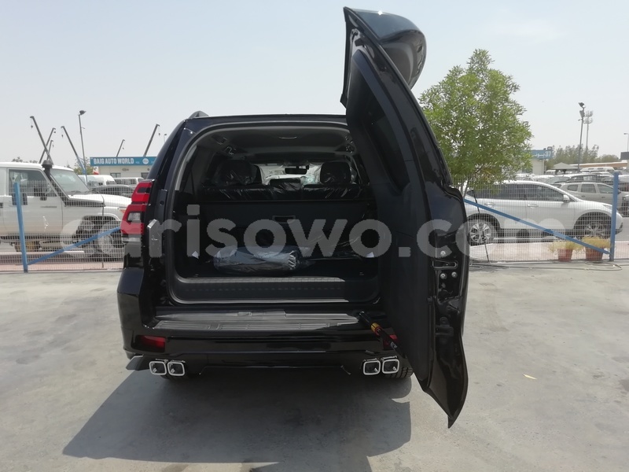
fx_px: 472
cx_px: 314
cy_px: 236
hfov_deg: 67.3
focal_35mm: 26
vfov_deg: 53.1
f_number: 2.2
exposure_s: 1/1239
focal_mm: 3.46
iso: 50
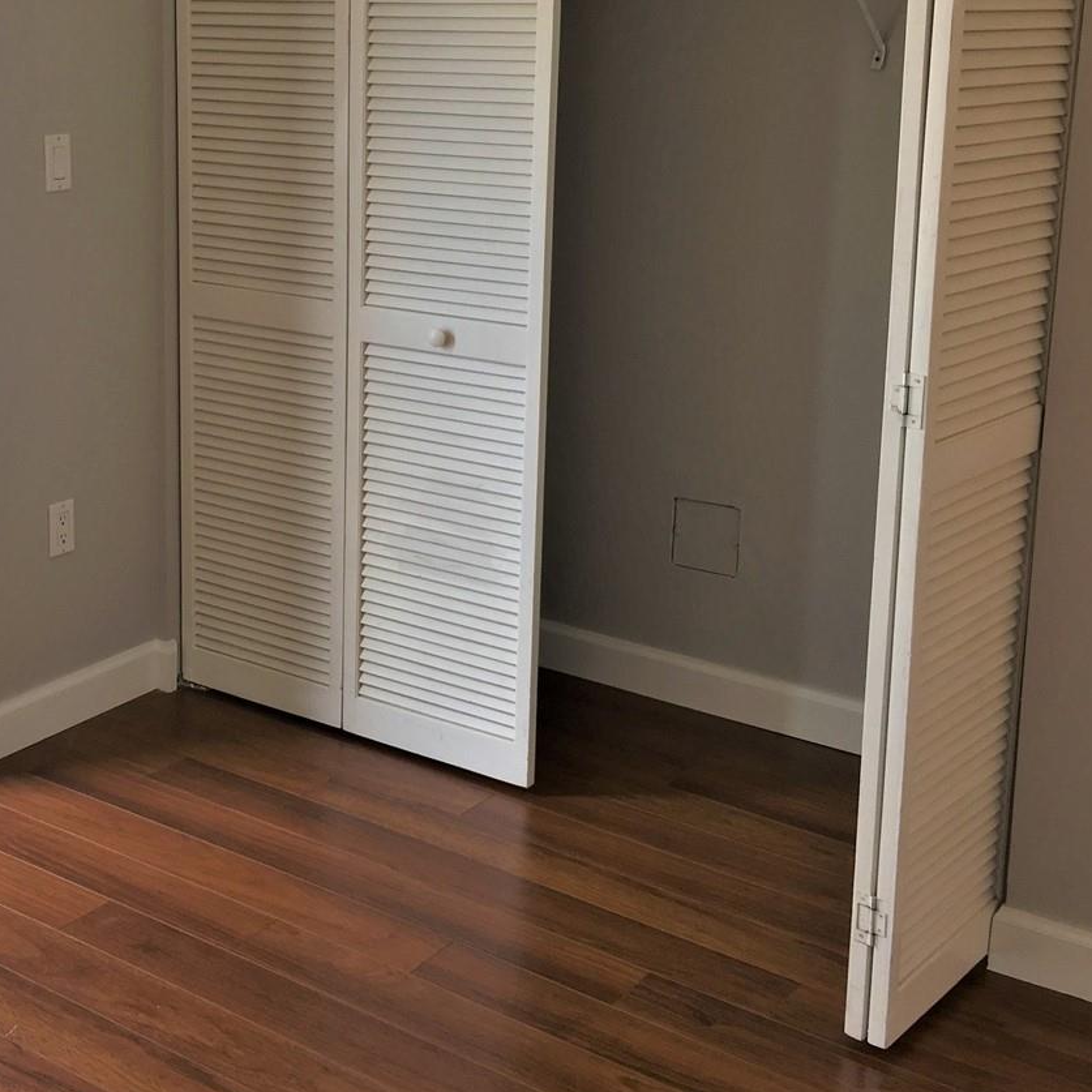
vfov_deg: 34.4
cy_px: 364
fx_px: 1749
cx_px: 286
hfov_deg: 34.0
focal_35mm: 49
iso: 25
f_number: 2.2
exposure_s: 1/40
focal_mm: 4.15
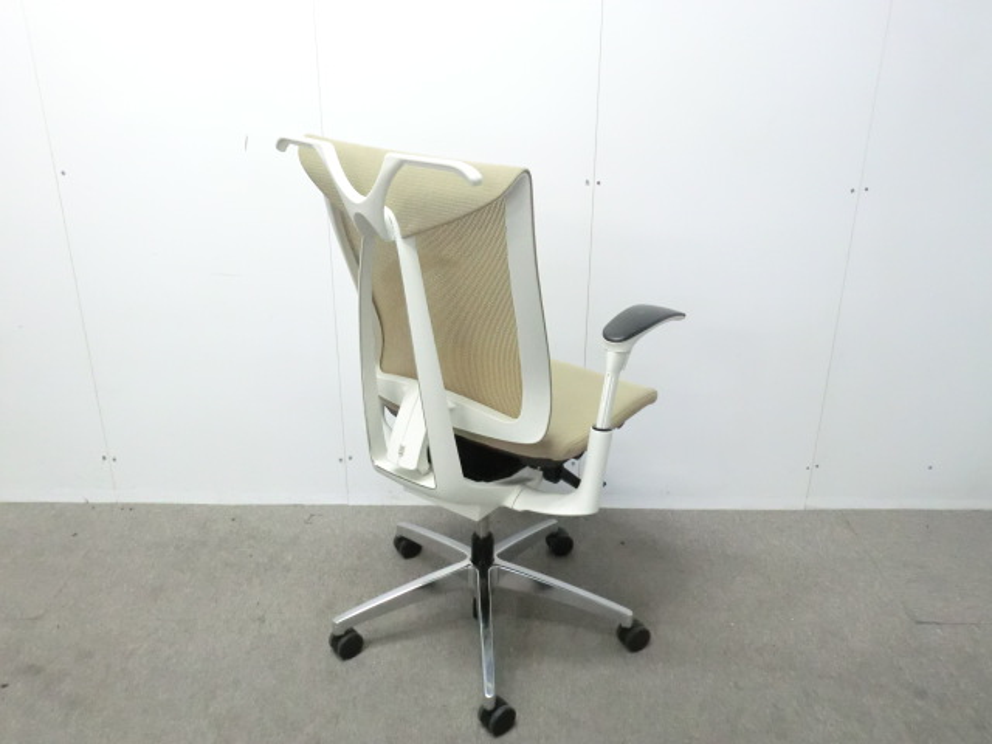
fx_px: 917
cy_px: 372
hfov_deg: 56.8
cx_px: 496
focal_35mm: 32
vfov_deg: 44.2
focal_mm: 5.8
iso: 800
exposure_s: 1/40
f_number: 3.5
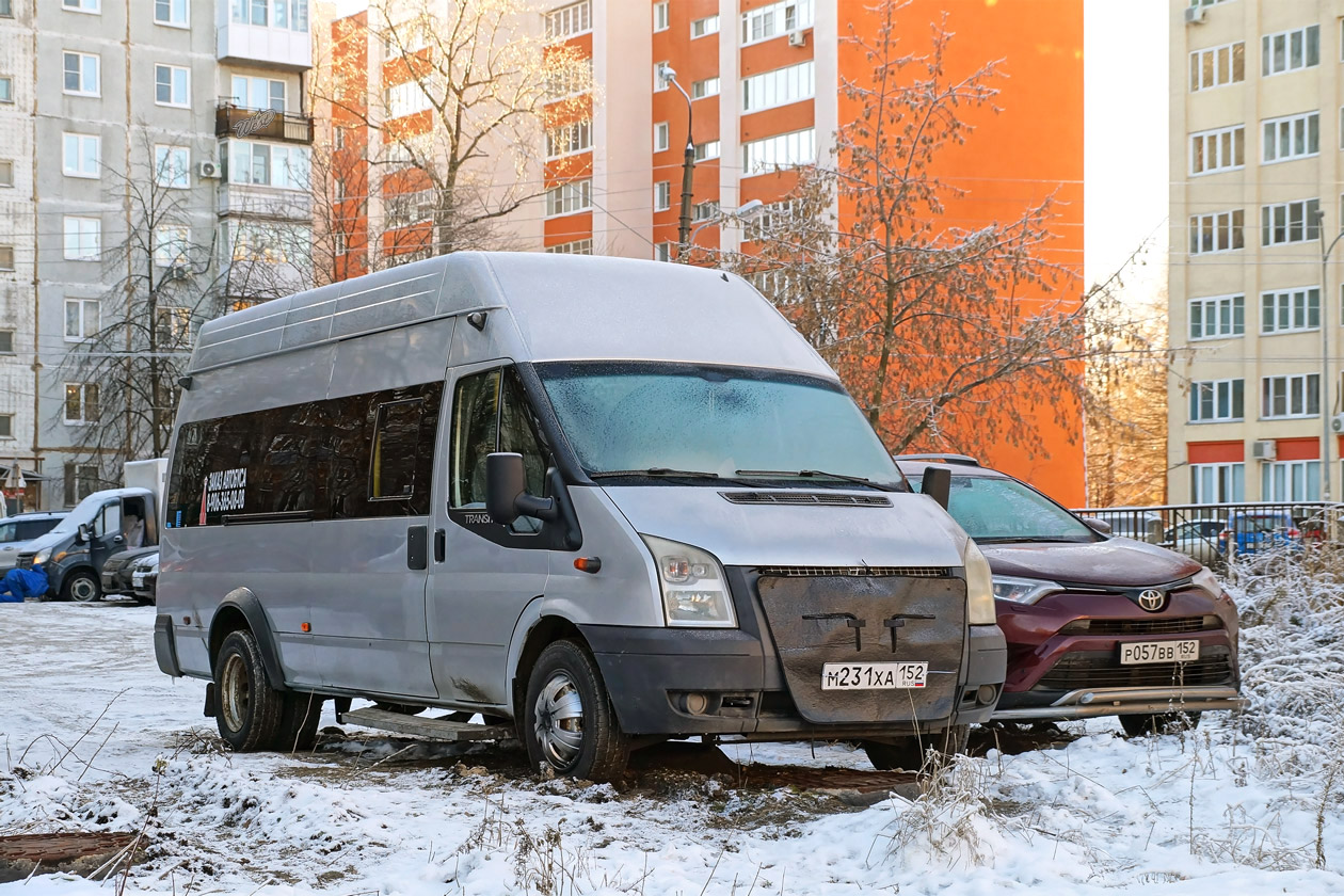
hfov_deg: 33.4
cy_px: 448
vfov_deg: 22.6
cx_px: 672
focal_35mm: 60
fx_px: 2240
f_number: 7.1
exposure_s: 1/320
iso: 400
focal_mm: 40
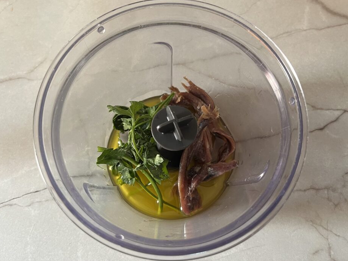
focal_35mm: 29
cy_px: 138
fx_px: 292
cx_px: 172
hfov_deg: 61.6
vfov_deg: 48.2
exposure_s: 1/70
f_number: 1.6
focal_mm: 5.1
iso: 125
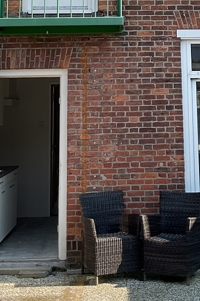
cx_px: 151
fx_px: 675
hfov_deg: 16.8
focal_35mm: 81
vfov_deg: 23.6
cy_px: -23
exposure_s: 1/816
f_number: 1.8
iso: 16
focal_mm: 3
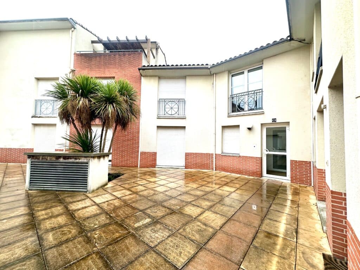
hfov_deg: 102.1
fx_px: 146
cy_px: 135
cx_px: 180
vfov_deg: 85.7
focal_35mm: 14
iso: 40
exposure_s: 1/133
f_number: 2.2
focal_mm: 2.22
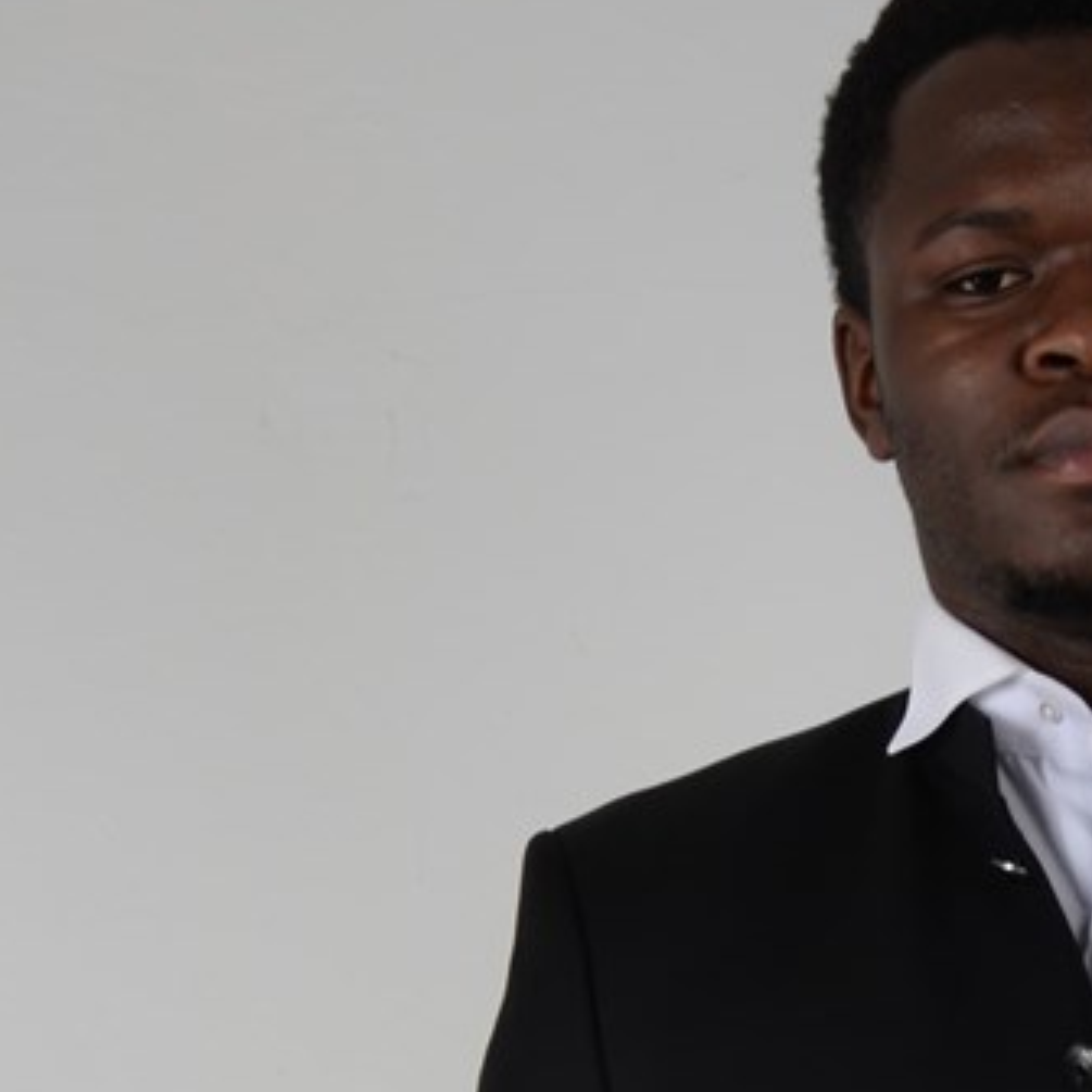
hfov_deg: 11.8
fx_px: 5211
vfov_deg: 10.8
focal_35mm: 146
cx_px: 1112
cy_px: 2257
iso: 100
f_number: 11
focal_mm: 32
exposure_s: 1/125
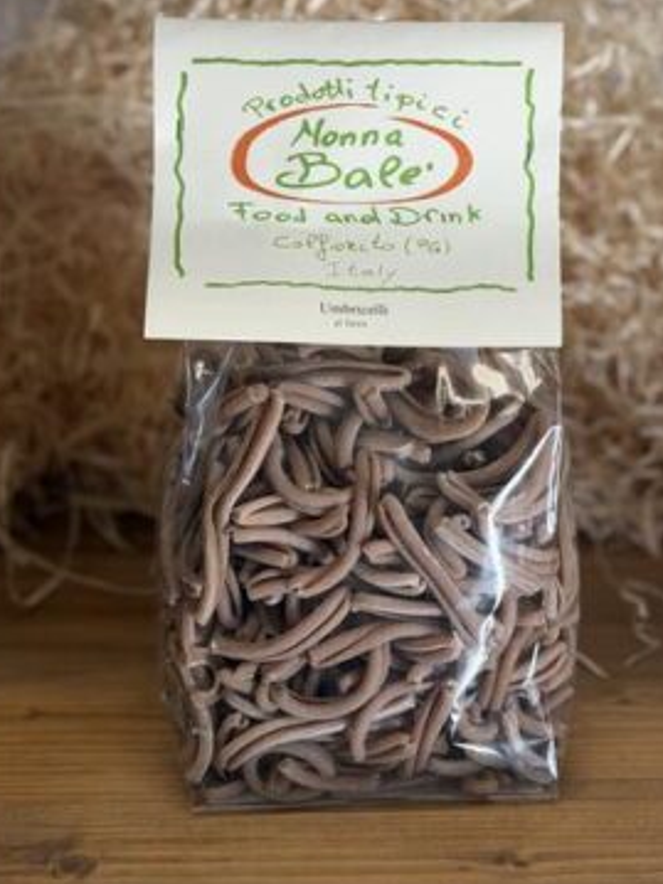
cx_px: 345
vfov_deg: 27.0
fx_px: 1840
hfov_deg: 20.4
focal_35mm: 72
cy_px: 341
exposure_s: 1/100
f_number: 1.78
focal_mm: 6.76
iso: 50
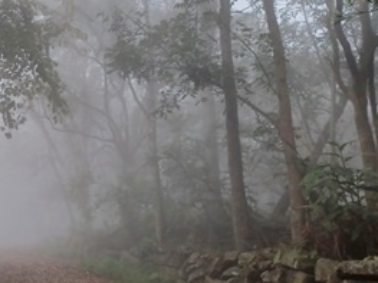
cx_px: -9
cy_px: 105
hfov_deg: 31.1
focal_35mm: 57
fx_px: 622
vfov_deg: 25.6
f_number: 1.8
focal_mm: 4.6
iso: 64
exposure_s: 1/119
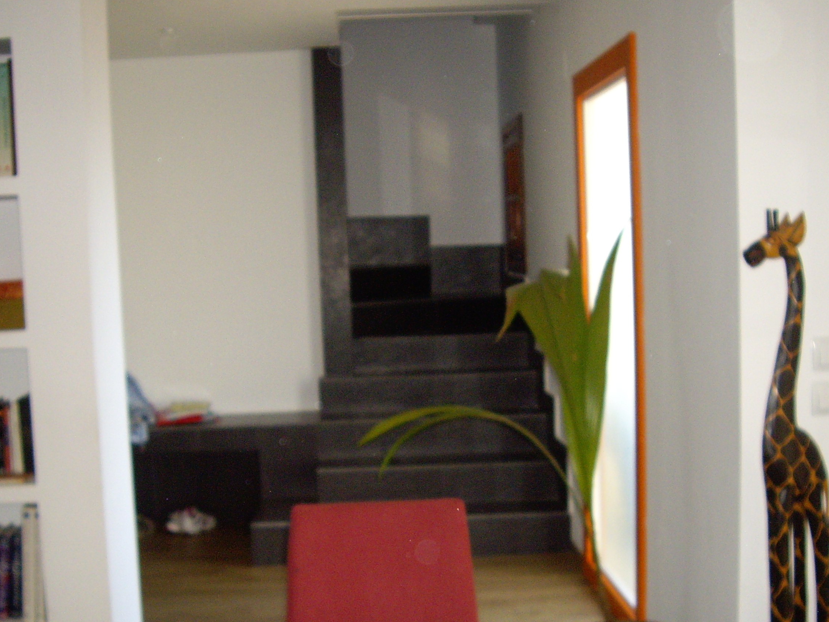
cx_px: 386
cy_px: 398
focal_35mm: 52
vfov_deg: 27.9
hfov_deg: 36.8
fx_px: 1245
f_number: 2.7
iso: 200
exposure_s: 1/40
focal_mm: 6.2
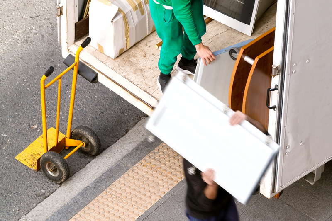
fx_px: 1936
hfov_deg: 9.8
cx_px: 166
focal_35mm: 210
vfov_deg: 6.5
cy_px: 110
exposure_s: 1/320
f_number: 8
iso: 800
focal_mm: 210
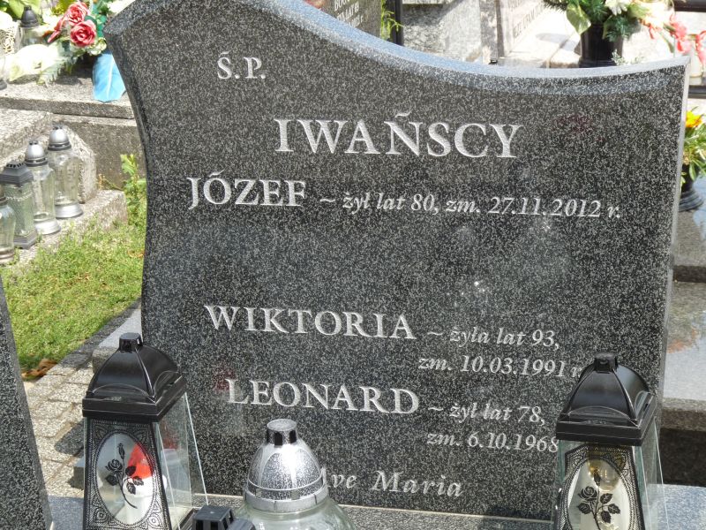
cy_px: 265
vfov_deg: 14.1
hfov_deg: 18.7
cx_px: 353
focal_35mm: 105
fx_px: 2141
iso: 100
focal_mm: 18.7
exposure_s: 1/250
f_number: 5
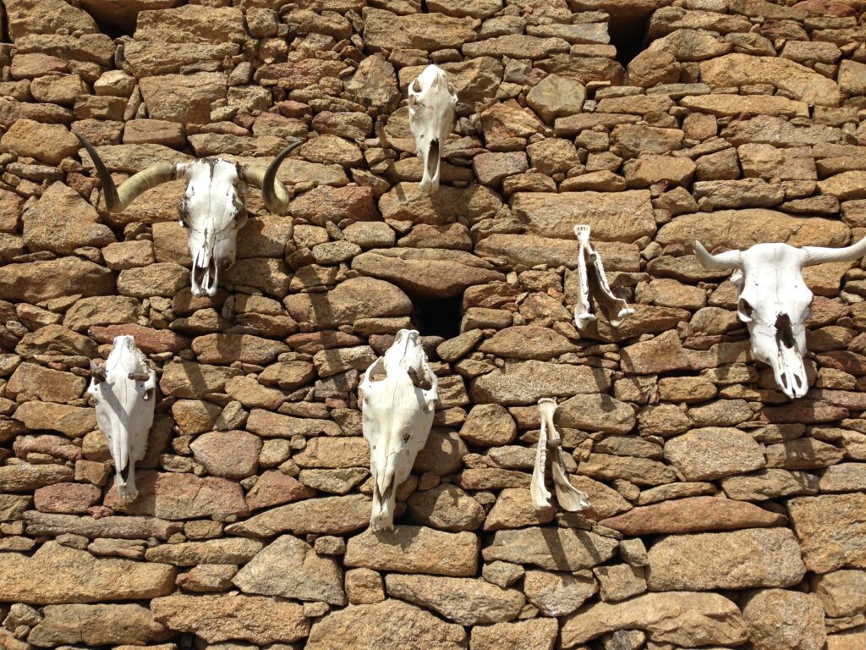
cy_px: 325
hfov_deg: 55.4
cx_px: 433
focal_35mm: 33
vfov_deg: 42.9
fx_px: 826
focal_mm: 4.12
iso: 50
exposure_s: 1/2169
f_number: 2.4
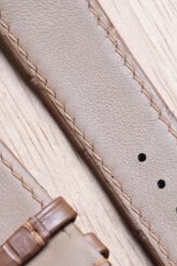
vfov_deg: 5.8
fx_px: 2614
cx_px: 15
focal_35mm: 354
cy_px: 234
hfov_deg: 3.9
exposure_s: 1/100
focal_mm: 60
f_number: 4.5
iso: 1600
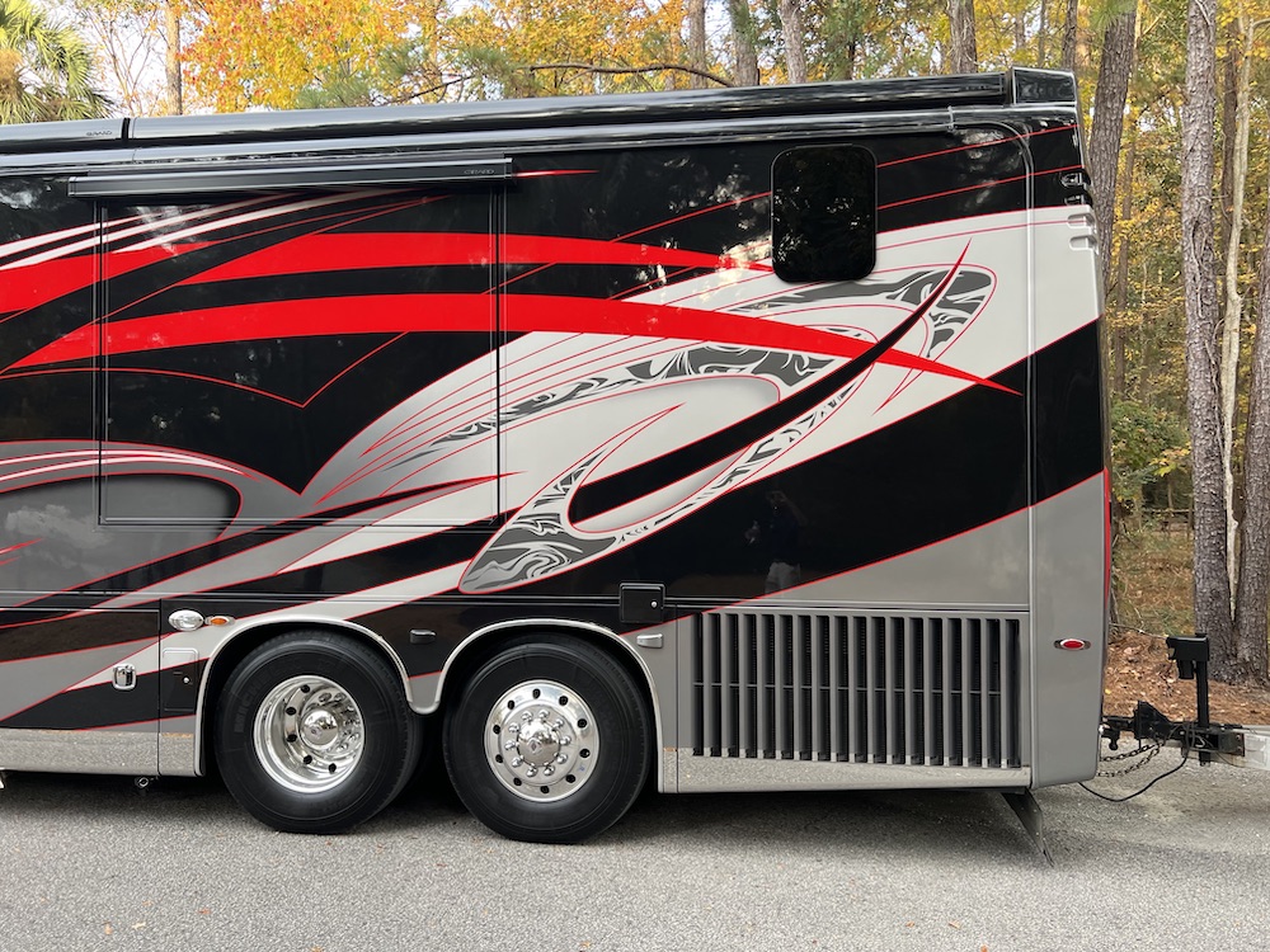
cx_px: 635
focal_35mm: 26
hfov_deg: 67.3
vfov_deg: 53.1
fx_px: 954
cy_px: 476
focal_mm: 5.7
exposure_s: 1/121
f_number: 1.5
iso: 50
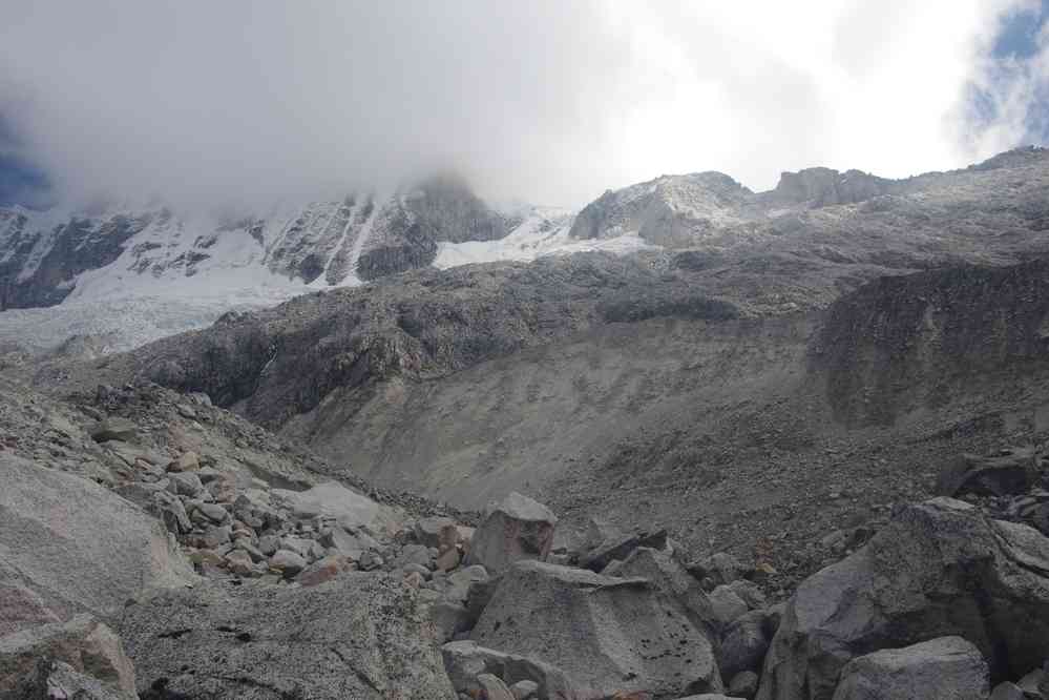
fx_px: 1136
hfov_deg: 49.6
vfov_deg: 34.2
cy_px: 350
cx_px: 524
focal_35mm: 39
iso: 200
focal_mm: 26
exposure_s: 1/100
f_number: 11
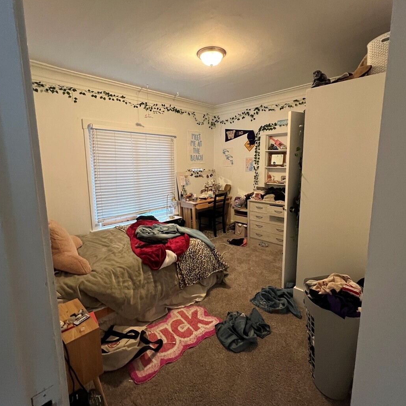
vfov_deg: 87.4
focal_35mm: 16
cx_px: 207
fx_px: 212
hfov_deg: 87.4
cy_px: 196
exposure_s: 1/60
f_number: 1.8
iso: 640
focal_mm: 1.57
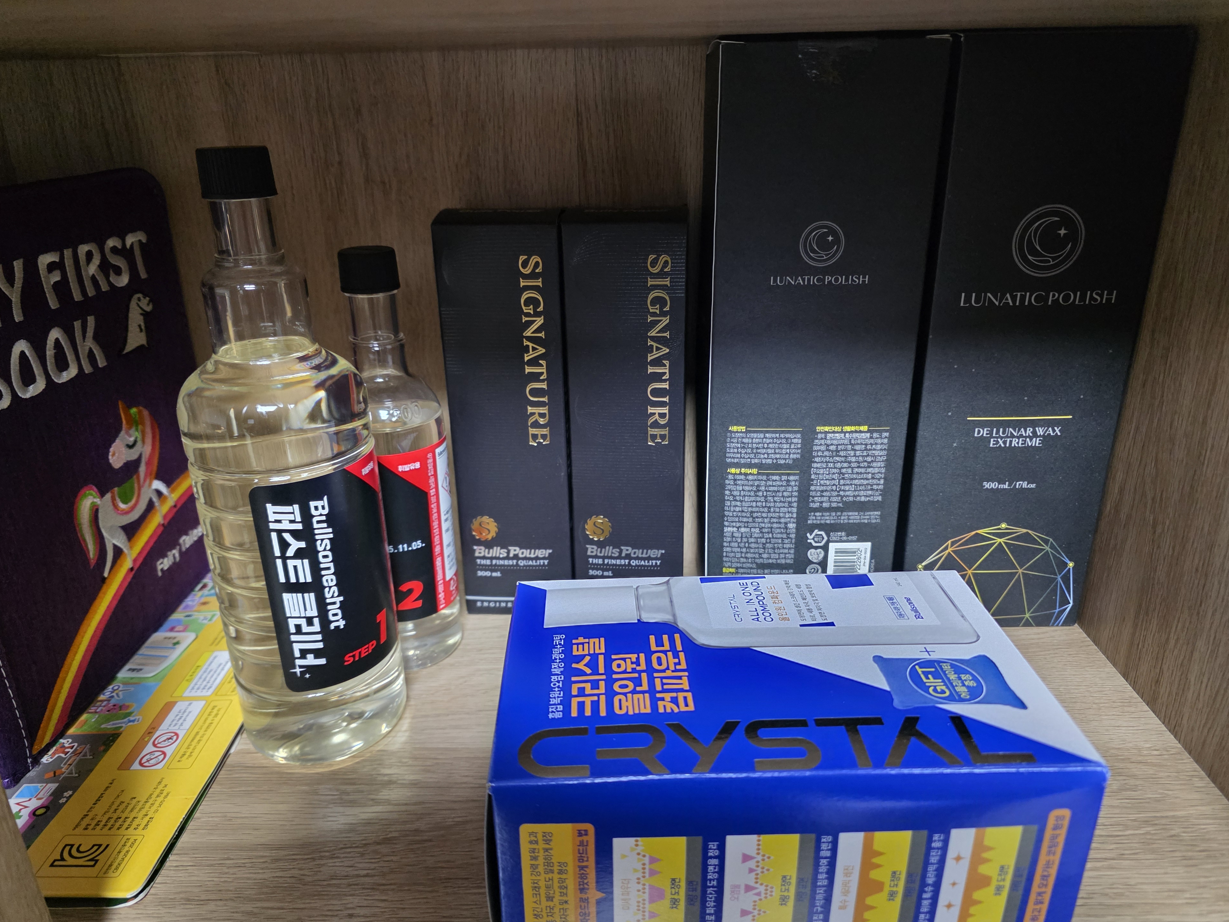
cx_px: 617
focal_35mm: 24
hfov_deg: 71.6
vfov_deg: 56.8
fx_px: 852
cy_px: 461
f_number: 1.7
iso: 1250
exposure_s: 1/120
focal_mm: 6.3
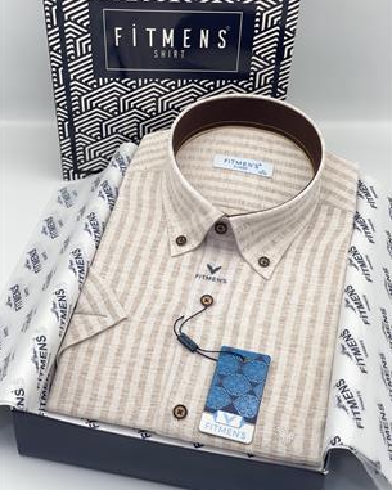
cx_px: 195
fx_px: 797
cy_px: 240
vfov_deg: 34.1
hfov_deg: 27.6
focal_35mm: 55
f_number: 2
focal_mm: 6
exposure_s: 1/100
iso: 32
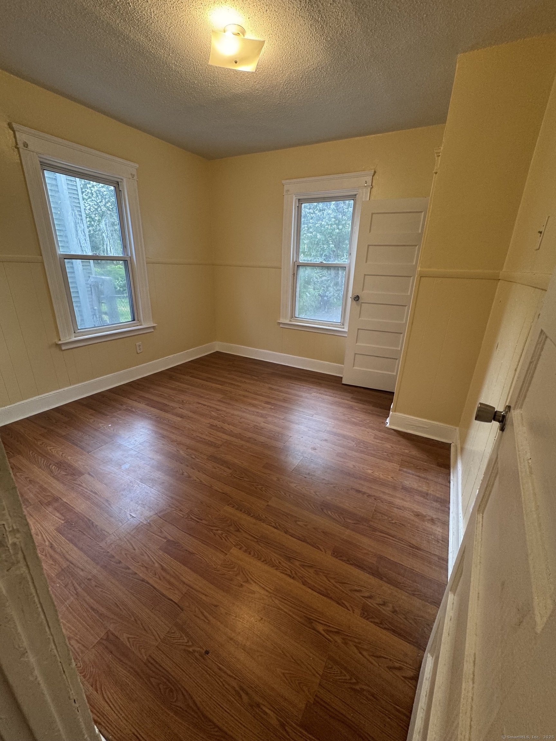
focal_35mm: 14
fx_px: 300
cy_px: 370
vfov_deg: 102.1
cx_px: 278
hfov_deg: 85.7
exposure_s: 1/60
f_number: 2.2
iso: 160
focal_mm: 2.22
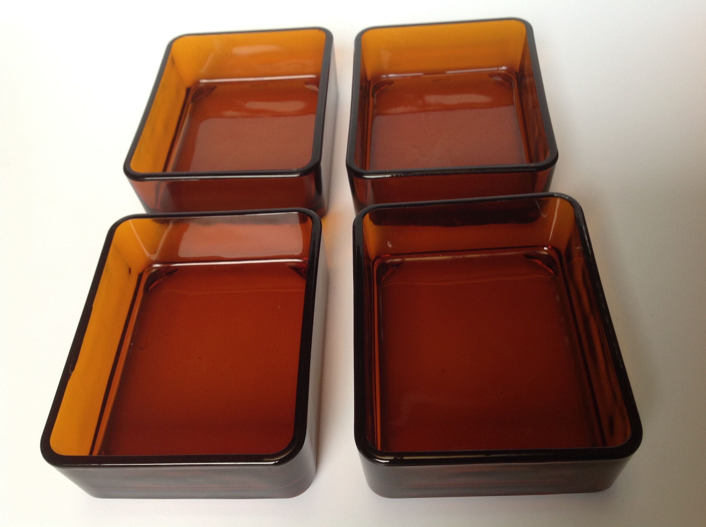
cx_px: 353
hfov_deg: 52.7
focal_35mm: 35
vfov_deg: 40.6
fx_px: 713
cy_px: 264
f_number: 2.4
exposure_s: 1/20
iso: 50
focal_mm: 4.28
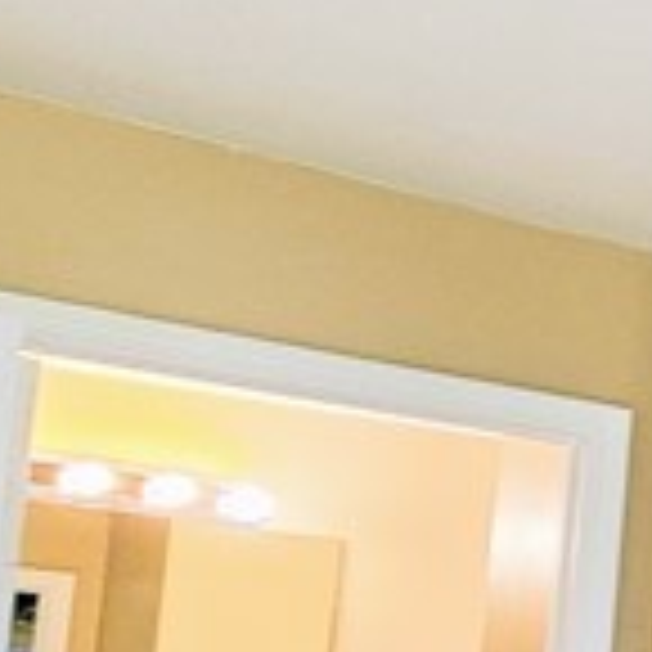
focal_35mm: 81
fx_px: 1726
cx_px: 1871
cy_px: 661
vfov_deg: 20.7
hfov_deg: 12.1
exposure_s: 1/60
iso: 64
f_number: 2.2
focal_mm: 2.2
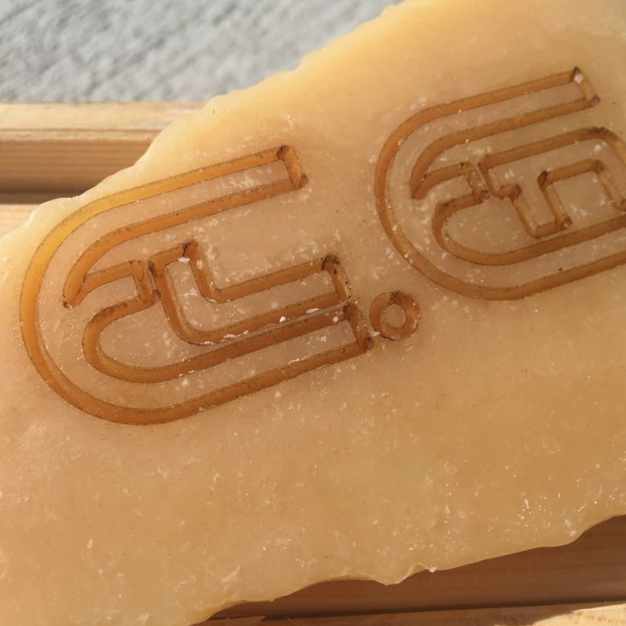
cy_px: 311
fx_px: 716
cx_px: 344
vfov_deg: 47.2
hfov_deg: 47.2
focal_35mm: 35
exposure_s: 1/3968
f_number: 2.2
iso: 32
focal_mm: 4.15
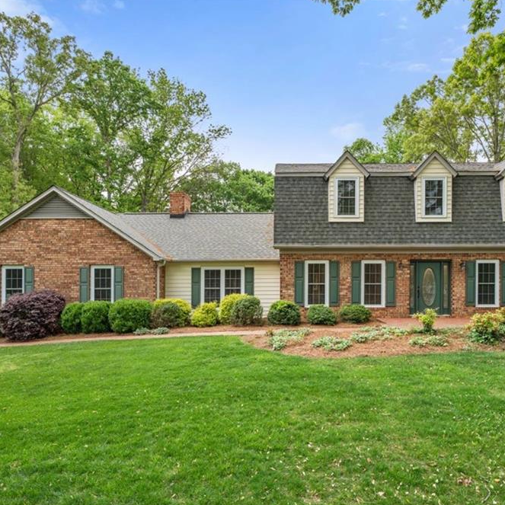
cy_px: 255
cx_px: 280
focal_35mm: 21
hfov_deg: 71.9
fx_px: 347
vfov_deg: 72.1
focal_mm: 16
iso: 320
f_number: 8
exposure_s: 1/20
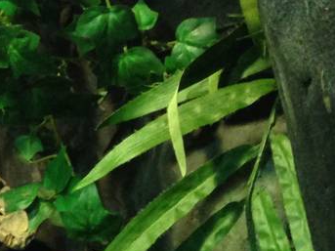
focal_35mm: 154
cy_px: -9
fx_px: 1490
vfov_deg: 9.6
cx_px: -350
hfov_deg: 11.5
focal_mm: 4.12
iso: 200
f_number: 2.4
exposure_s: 1/20
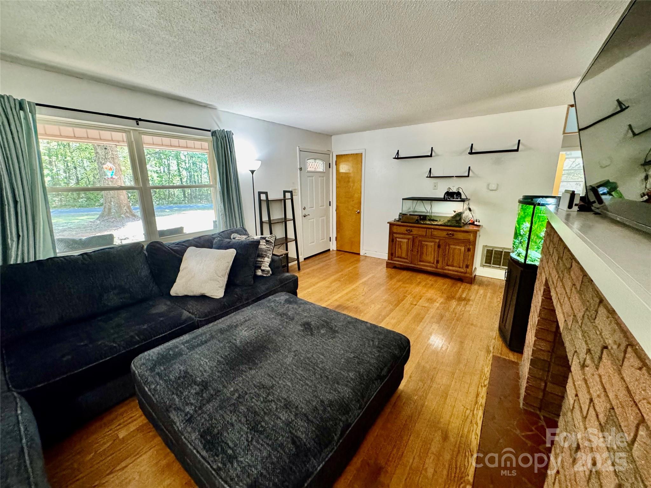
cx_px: 326
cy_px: 244
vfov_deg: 85.7
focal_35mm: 14
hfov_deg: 102.1
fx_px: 263
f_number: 2.2
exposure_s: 1/57
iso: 640
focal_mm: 2.22
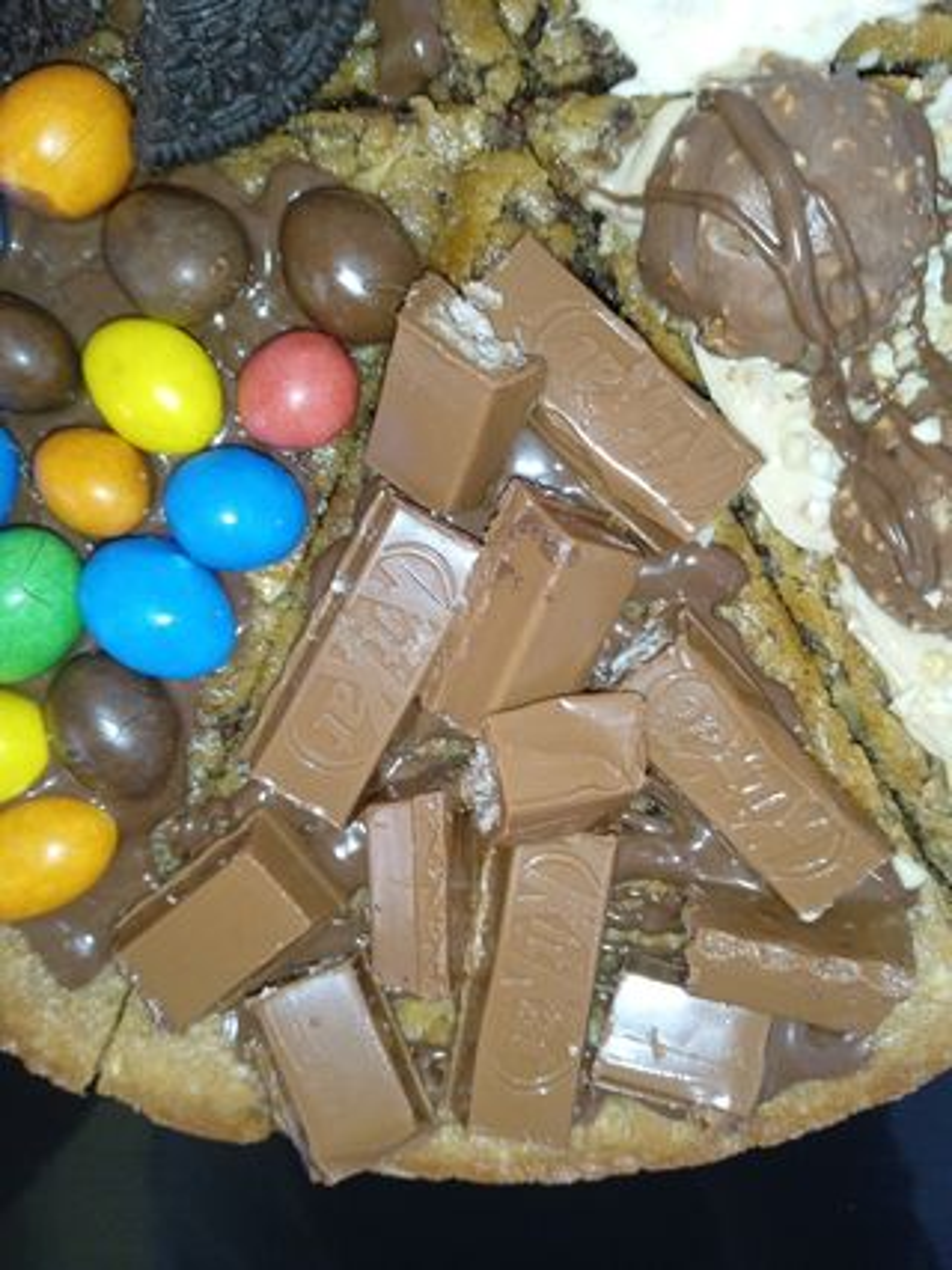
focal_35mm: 28
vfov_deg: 63.5
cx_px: 476
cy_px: 635
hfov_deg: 49.7
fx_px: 1027
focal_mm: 3.43
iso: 290
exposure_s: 1/25
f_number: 2.2
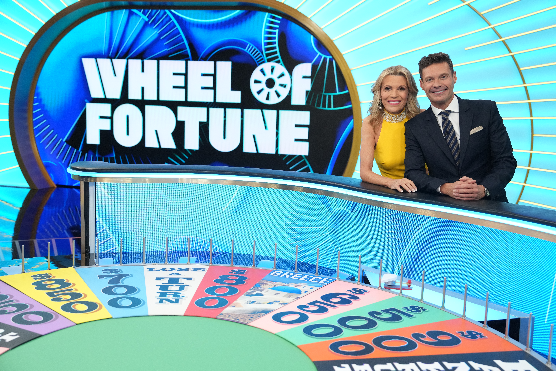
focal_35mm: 39
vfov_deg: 34.2
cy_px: 186
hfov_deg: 49.6
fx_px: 602
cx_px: 278
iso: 2500
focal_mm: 39
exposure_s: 1/200
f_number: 4
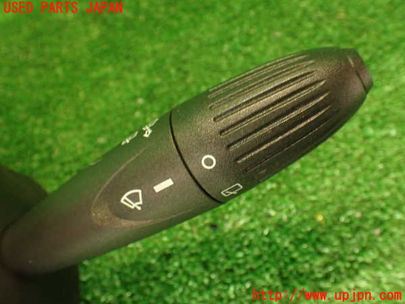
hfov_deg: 56.8
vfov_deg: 44.2
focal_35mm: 32
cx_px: 202
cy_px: 152
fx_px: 374
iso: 400
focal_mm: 5.79
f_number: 2.4
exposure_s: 1/30
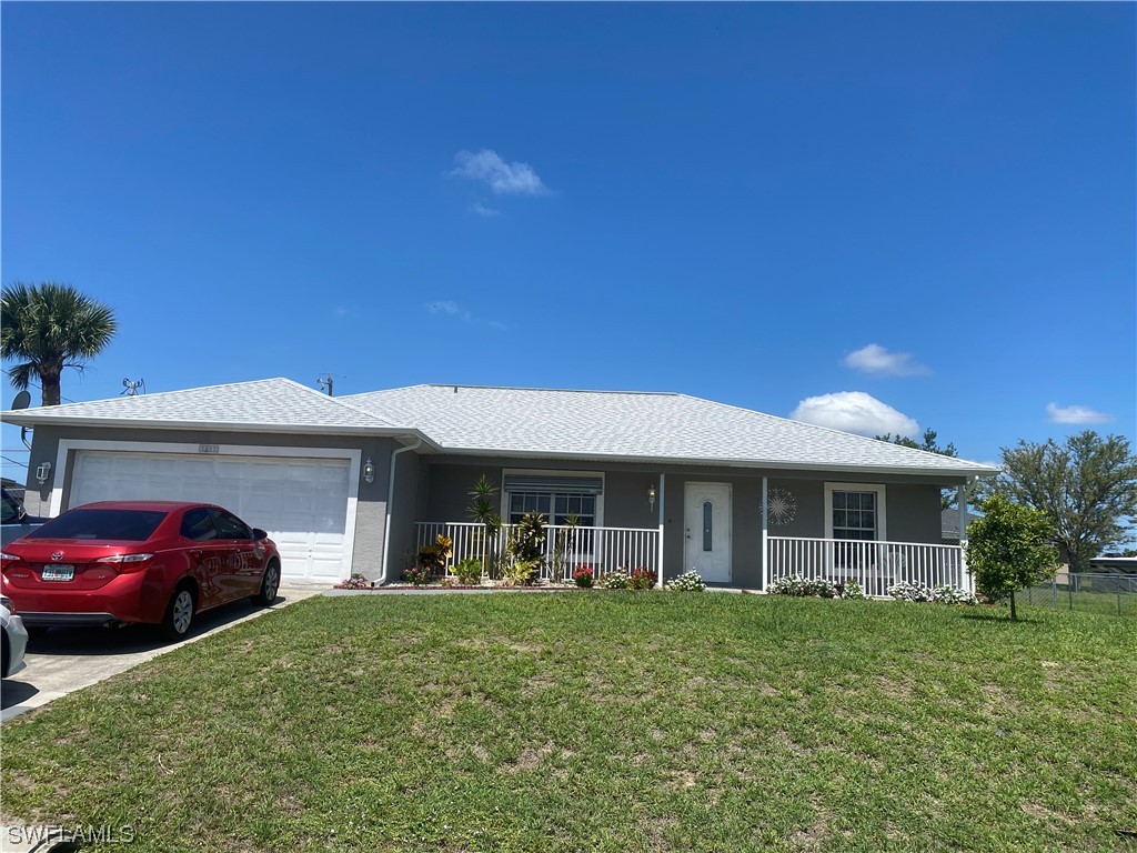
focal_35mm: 26
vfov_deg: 53.1
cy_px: 426
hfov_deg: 67.3
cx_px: 568
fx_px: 854
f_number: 1.8
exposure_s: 1/3401
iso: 32
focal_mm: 4.25
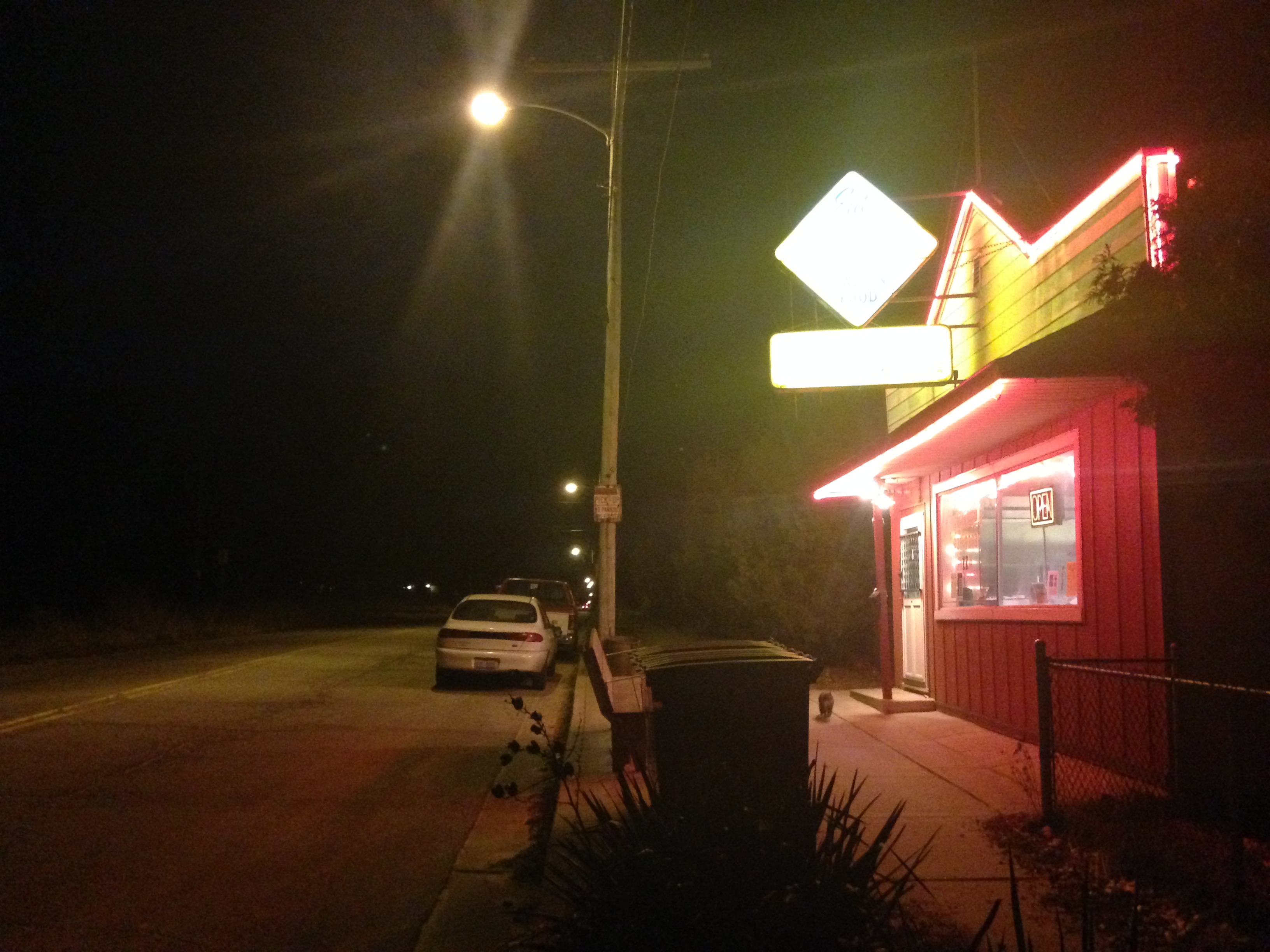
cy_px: 476
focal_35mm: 33
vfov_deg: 42.9
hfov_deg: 55.4
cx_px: 635
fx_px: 1211
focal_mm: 4.12
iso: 640
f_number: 2.4
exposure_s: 1/15
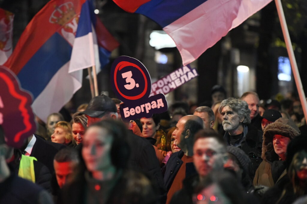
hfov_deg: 10.3
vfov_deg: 6.9
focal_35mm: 200
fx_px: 1706
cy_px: 102
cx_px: 154
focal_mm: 200
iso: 10000
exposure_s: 1/125
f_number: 4
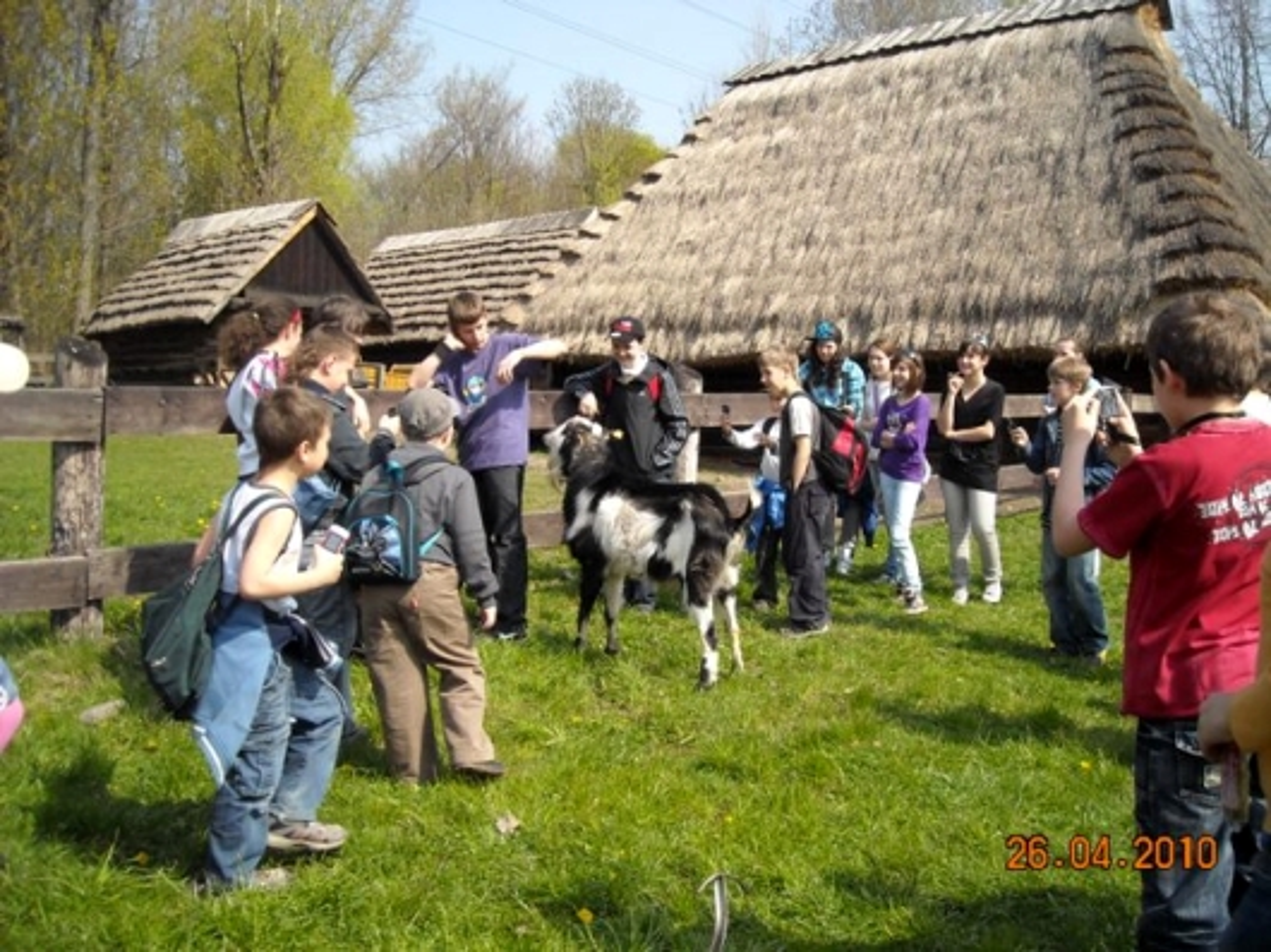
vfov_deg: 40.7
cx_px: 636
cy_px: 476
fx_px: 1285
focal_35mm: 35
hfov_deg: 52.6
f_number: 5.6
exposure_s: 1/250
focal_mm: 5.7
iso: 118
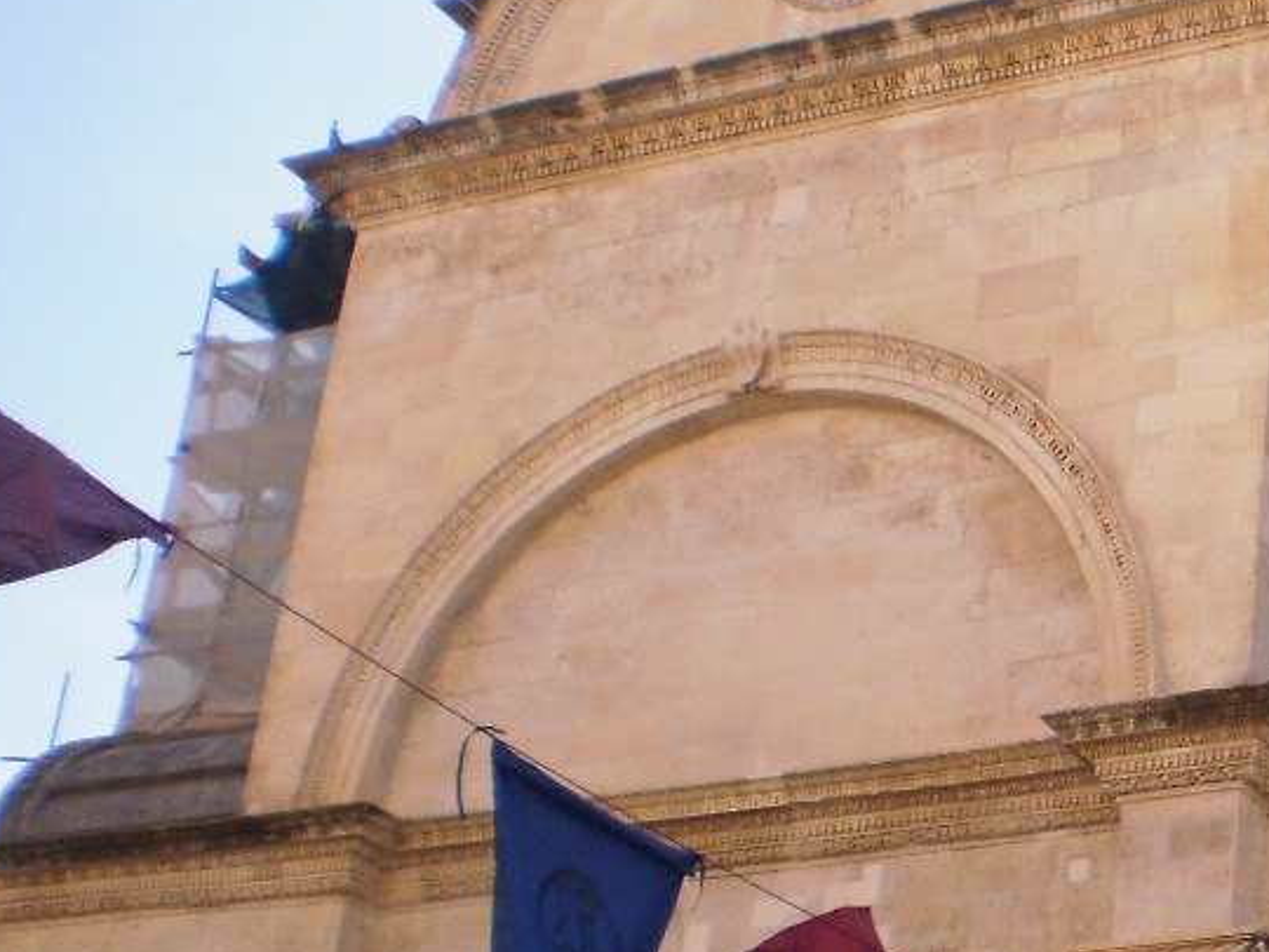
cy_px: 494
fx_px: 3299
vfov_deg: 16.4
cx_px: 1473
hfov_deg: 20.5
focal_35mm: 90
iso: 100
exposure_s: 1/400
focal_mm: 6.3
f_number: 4.6
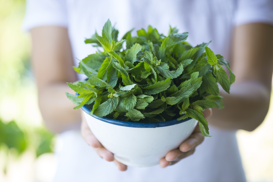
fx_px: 796
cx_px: 136
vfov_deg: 13.1
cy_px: 91
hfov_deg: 19.4
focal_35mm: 105
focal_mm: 105
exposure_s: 1/60
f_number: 4
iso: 100
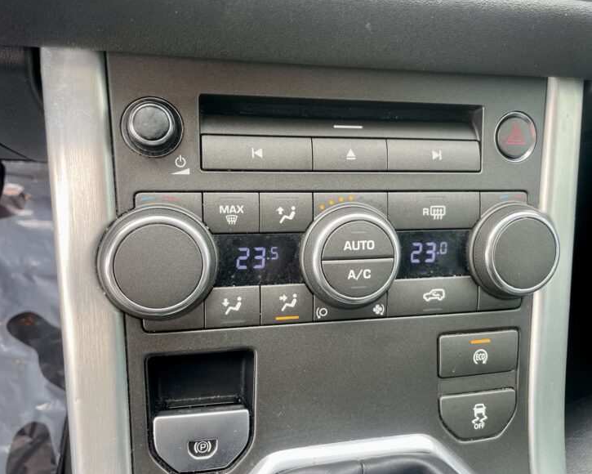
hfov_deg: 62.2
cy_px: 244
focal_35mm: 28
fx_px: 491
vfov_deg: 51.5
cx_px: 299
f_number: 1.6
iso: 64
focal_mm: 4.2
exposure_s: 1/121
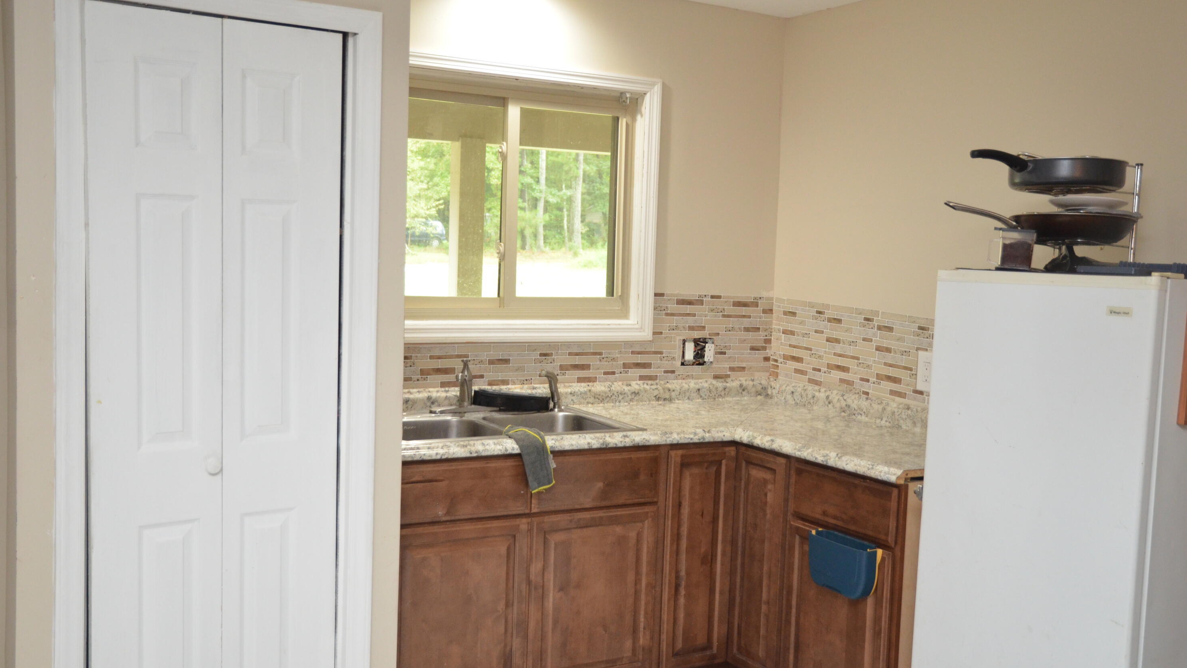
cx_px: 601
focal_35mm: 35
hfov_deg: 56.6
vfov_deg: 33.7
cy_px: 322
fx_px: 1102
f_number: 4
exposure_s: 1/60
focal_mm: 22
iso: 1400
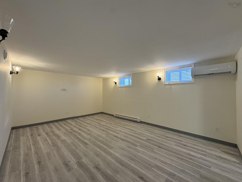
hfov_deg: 102.1
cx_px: 121
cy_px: 91
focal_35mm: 14
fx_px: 98
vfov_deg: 85.7
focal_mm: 2.22
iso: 200
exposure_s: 1/120
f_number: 2.2
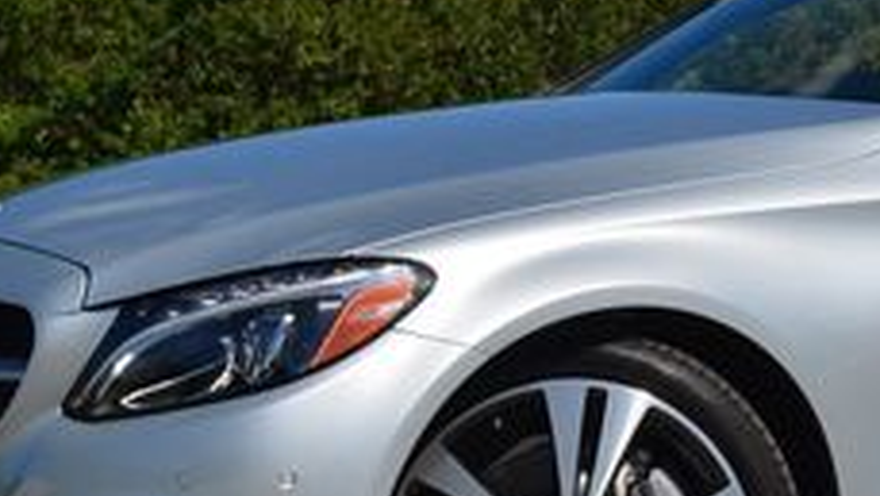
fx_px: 2451
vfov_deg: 11.5
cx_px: 888
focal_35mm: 105
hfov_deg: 19.7
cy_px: 142
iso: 100
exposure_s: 1/200
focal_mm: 24
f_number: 13
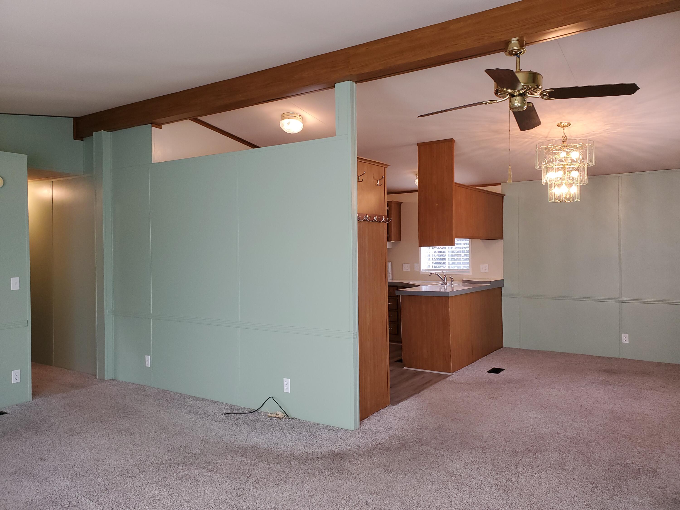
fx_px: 511
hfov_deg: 67.3
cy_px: 255
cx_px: 340
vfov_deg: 53.1
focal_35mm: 26
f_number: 2.4
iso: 100
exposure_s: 1/40
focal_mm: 4.3
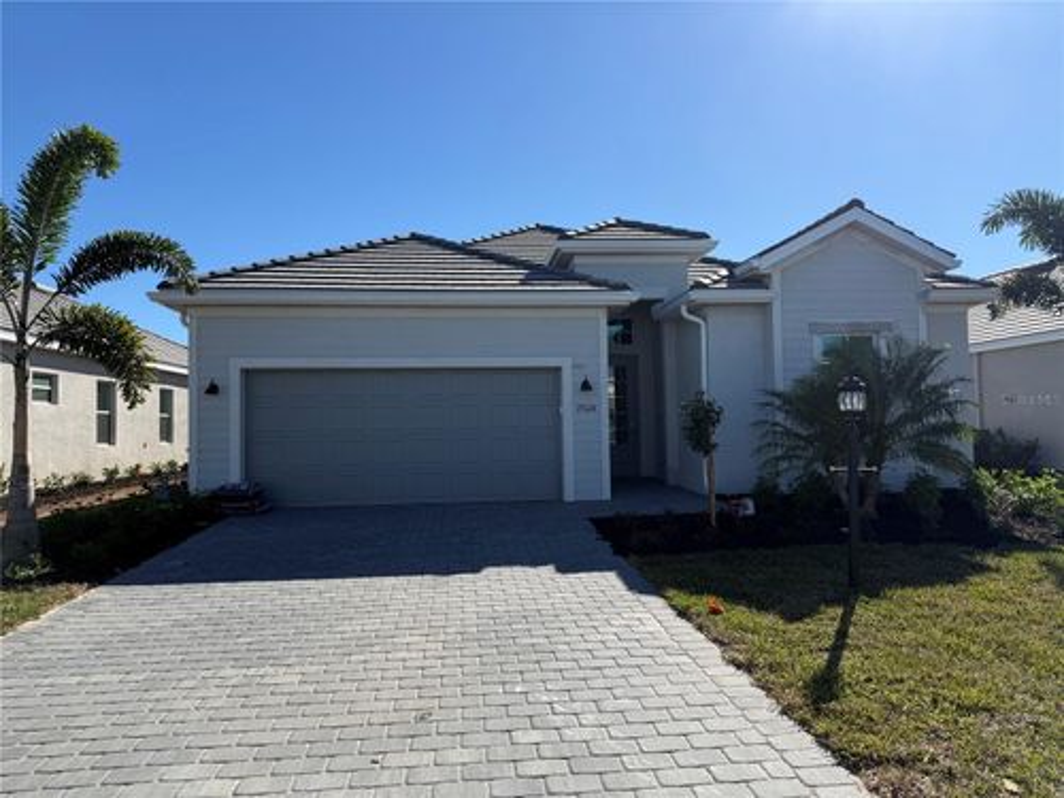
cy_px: 399
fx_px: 738
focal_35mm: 24
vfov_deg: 56.8
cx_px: 532
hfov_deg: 71.6
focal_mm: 6.76
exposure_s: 1/4975
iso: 80
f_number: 1.78
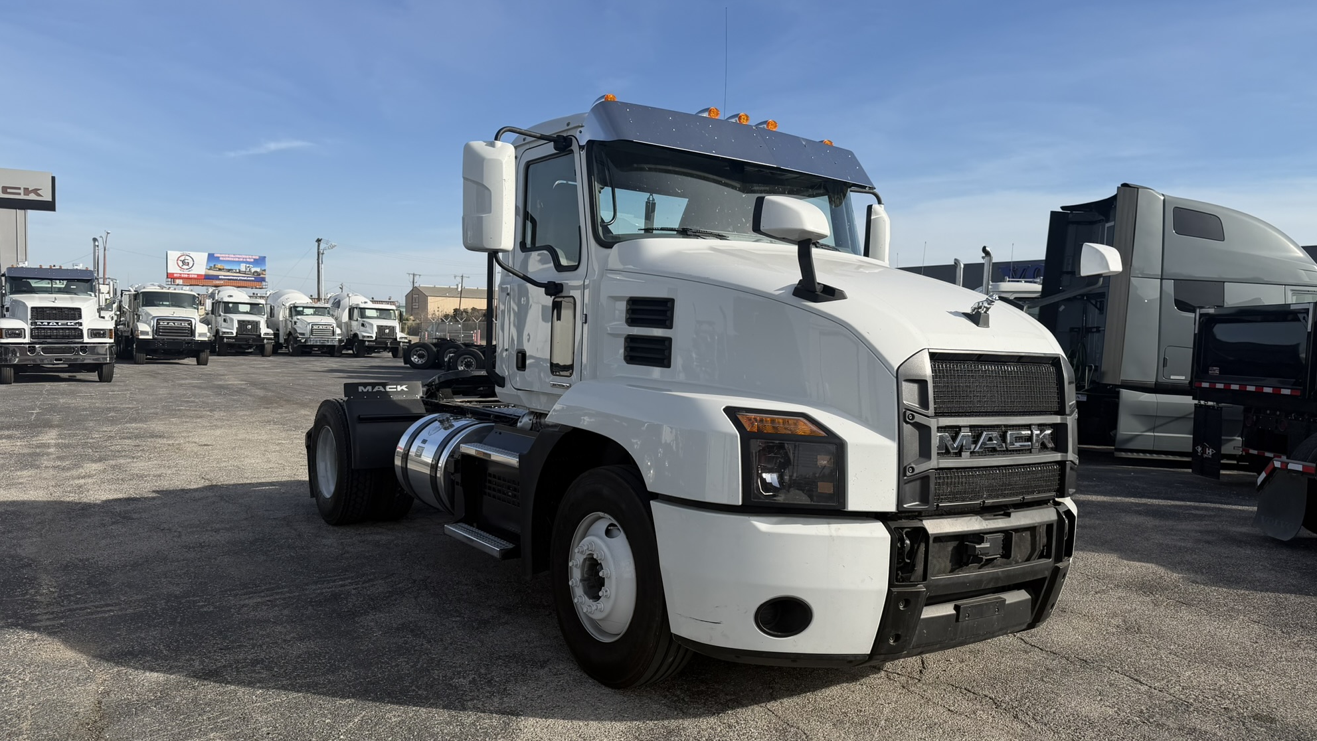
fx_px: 943
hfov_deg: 69.8
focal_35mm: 27
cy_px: 376
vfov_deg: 42.9
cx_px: 669
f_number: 1.78
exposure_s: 1/5319
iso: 80
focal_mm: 6.76
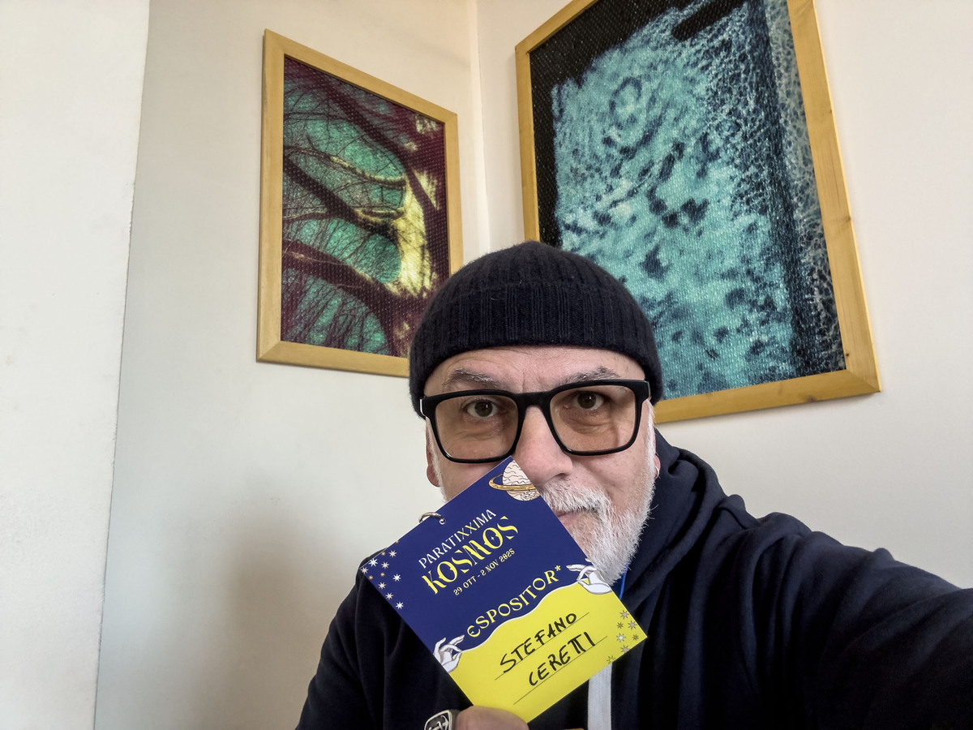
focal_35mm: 23
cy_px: 365
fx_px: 646
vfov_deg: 58.9
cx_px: 486
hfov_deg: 73.9
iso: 200
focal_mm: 2.69
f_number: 1.9
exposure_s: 1/60
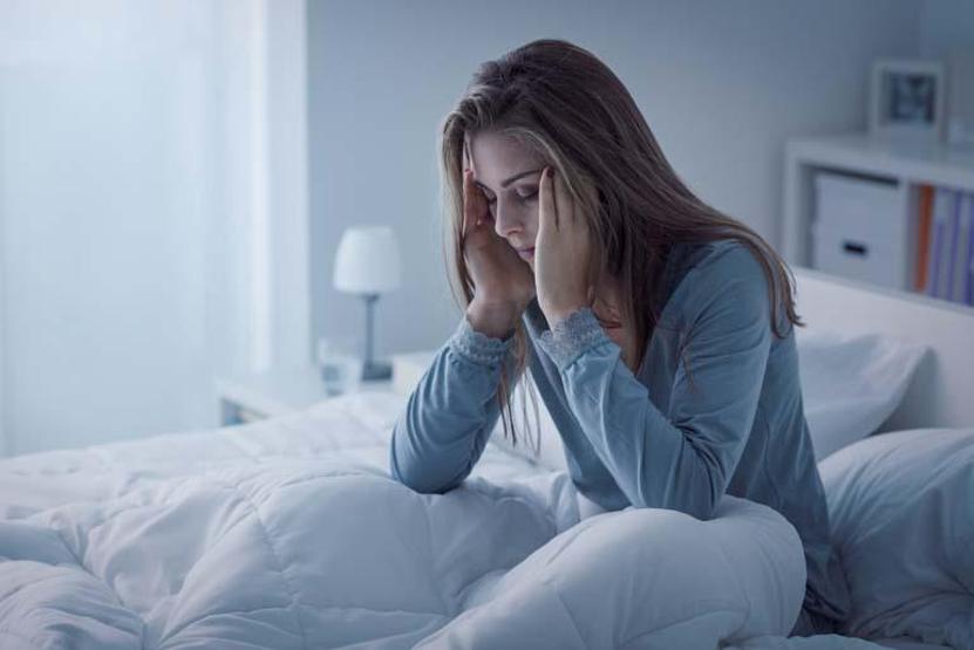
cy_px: 325
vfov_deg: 16.1
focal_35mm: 85
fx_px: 2301
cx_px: 487
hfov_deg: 23.9
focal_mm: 85
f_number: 3.2
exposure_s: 1/125
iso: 100
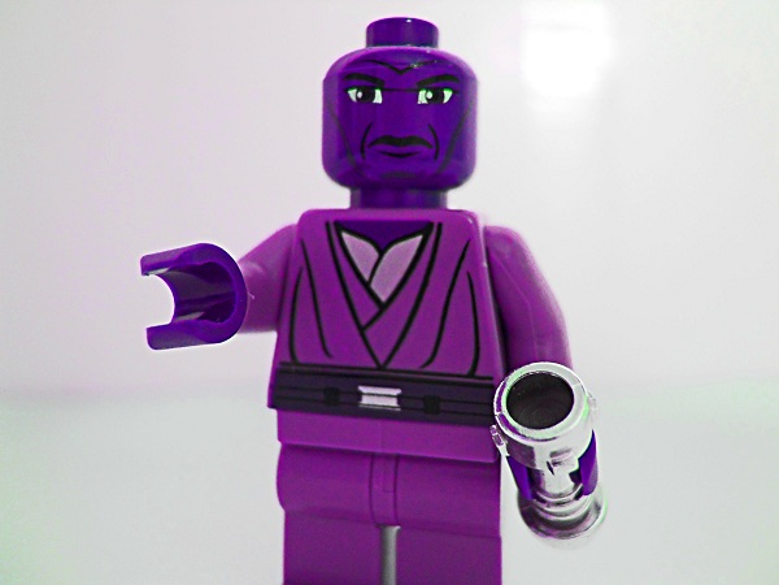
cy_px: 292
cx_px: 390
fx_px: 630
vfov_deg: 49.7
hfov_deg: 63.4
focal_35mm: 28
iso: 320
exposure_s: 1/60
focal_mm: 5
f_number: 2.7
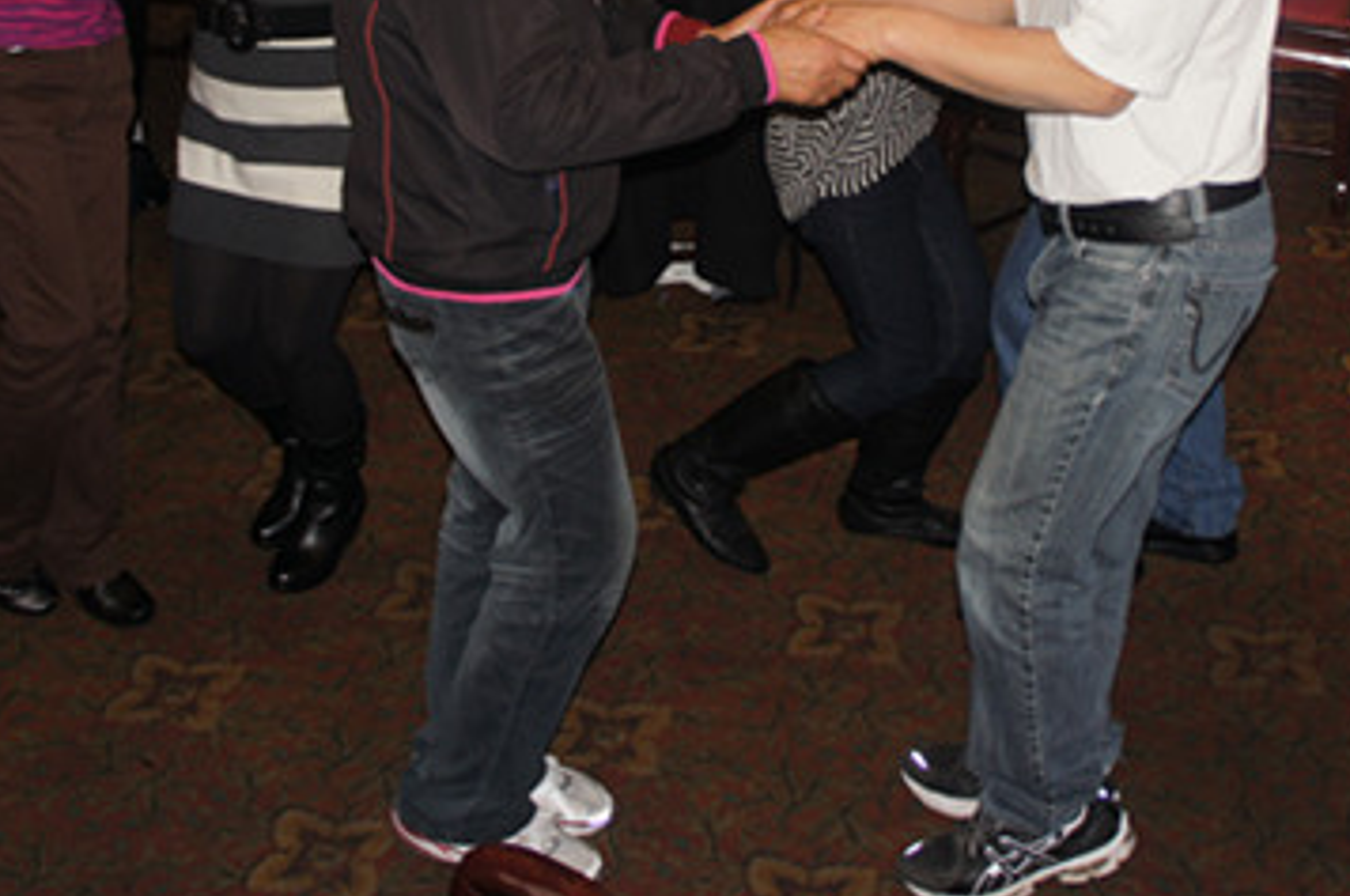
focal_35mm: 59
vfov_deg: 22.2
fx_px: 2209
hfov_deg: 33.9
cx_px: 764
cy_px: 26
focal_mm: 18
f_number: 3.5
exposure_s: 1/60
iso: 200
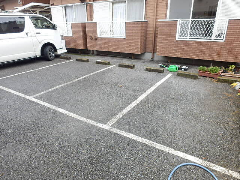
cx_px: 120
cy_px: 90
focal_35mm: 24
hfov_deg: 71.6
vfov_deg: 56.8
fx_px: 166
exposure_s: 1/80
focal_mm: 4.2
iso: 80
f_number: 3
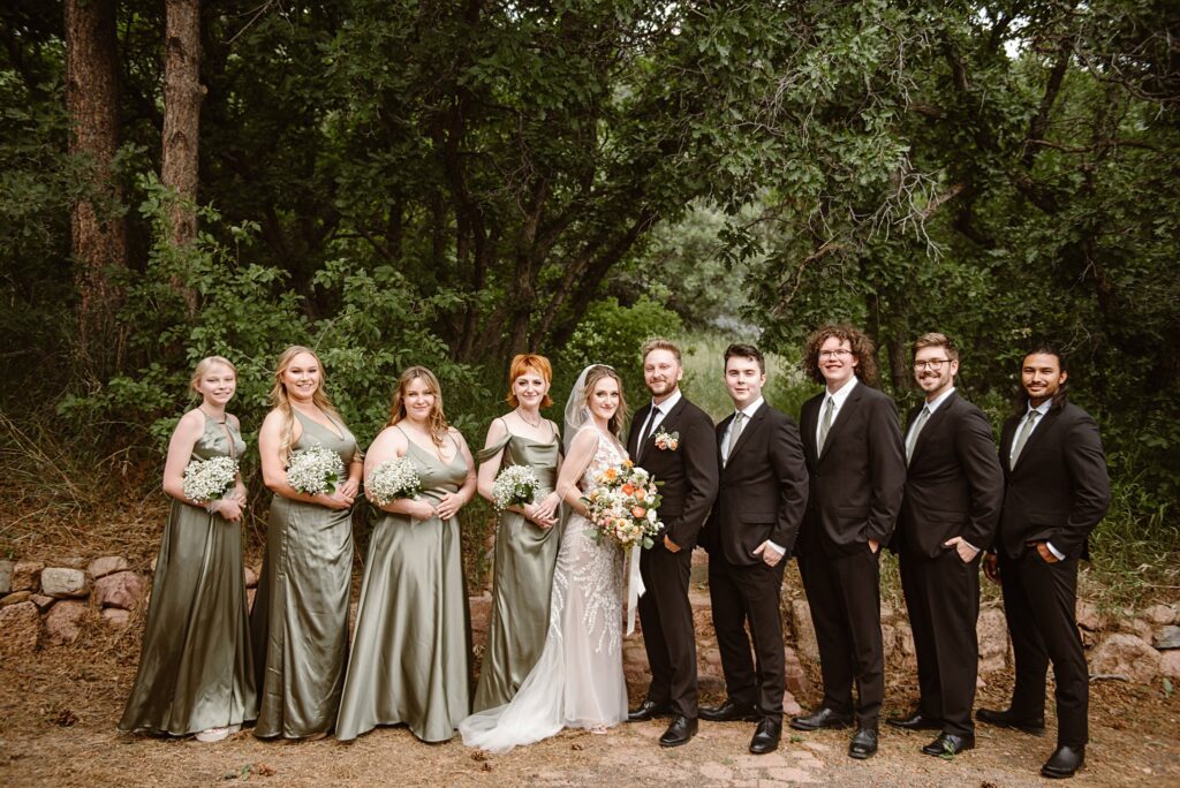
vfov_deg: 38.9
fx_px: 1115
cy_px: 394
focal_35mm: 34
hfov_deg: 55.8
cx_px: 590
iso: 320
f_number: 2.8
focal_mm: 34
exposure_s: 1/800
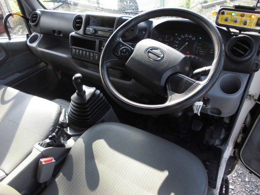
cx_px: 130
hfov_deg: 67.3
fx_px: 195
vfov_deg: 53.1
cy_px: 98
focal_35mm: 26
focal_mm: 4.6
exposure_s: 1/80
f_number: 3.5
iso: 100
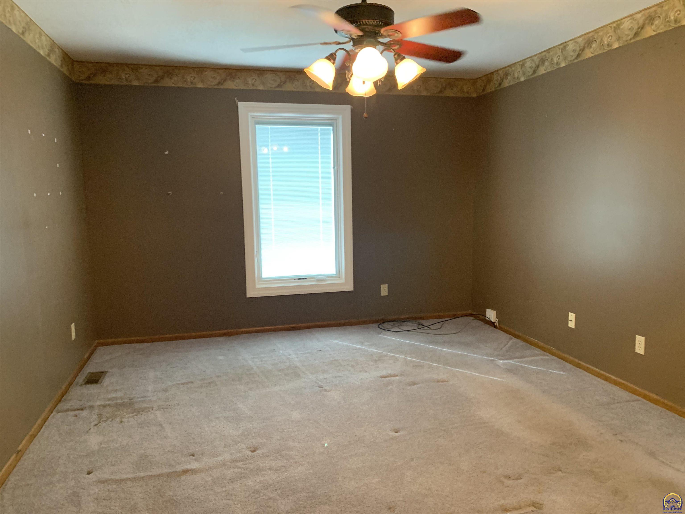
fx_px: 515
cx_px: 342
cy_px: 257
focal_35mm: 26
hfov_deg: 67.3
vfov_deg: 53.1
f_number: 1.8
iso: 320
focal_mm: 4.25
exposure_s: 1/60
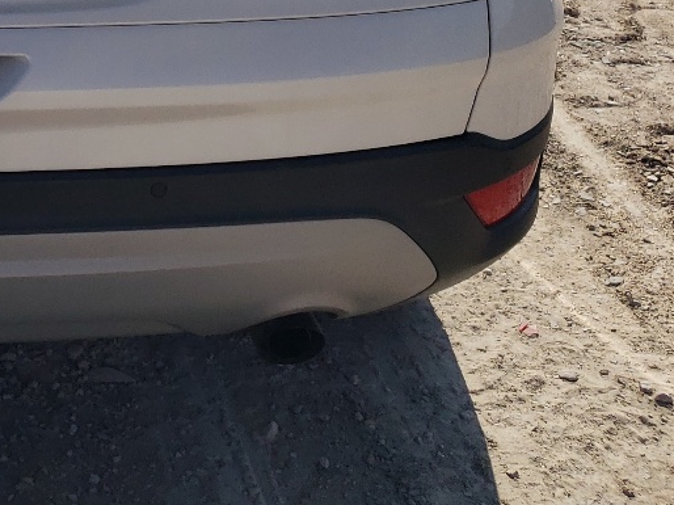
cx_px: -101
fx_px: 1576
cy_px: -209
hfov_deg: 22.5
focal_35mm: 81
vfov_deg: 16.8
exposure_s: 1/10000
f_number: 1.5
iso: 50
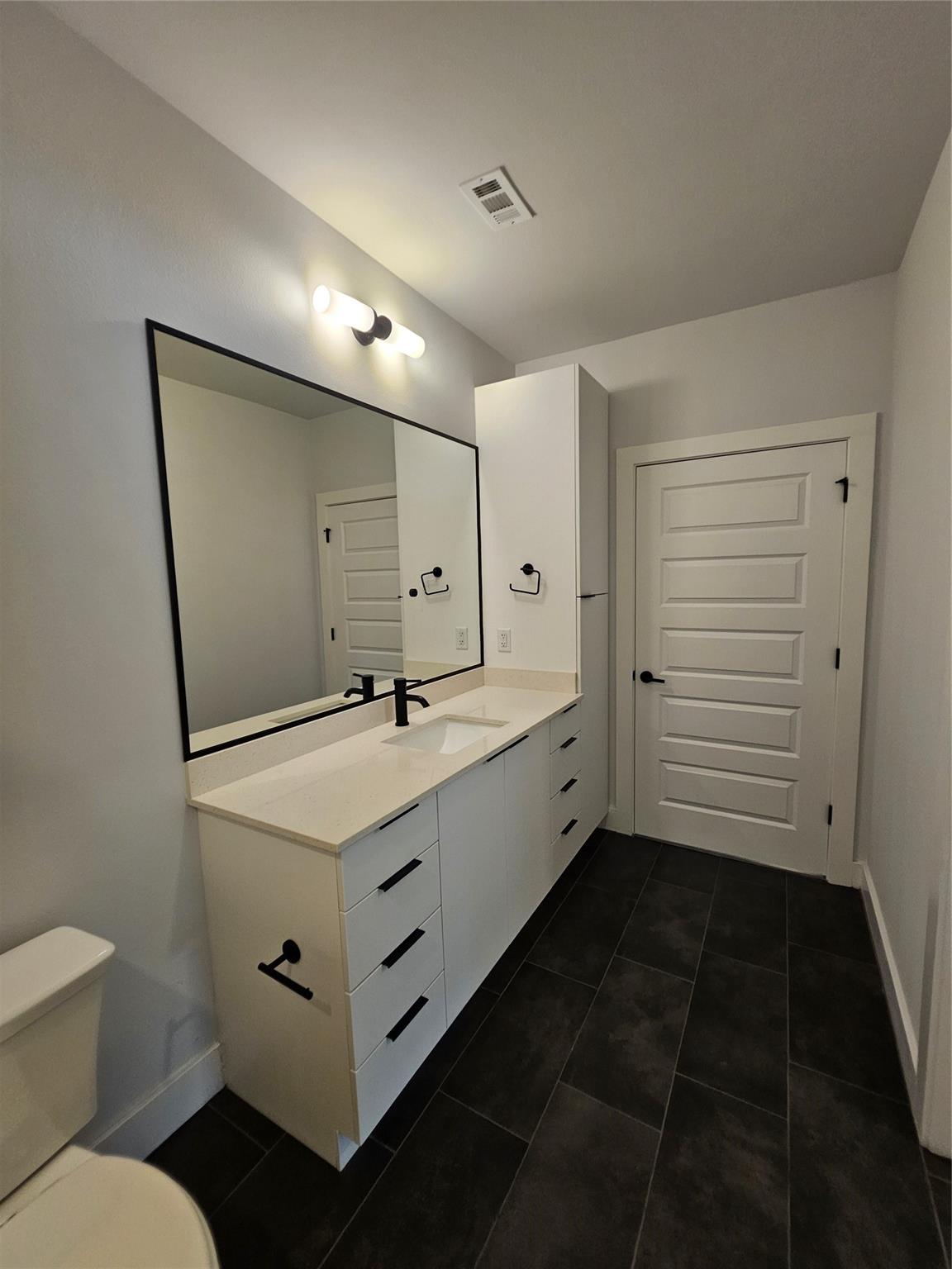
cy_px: 634
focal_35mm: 13
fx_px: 477
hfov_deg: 89.9
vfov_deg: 106.2
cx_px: 476
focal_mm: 2.2
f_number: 2.2
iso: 125
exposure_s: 1/60
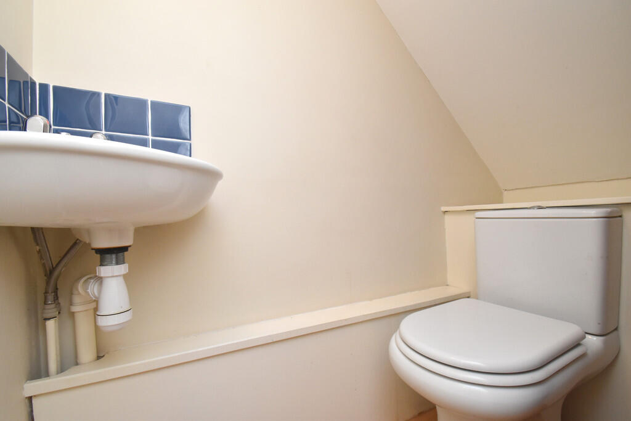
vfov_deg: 77.3
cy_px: 210
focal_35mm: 15
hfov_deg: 100.4
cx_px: 316
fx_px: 263
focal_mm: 10
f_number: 10
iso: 1600
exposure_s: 1/60
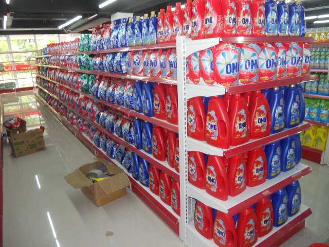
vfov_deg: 51.4
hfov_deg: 65.3
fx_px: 257
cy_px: 124
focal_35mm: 27
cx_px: 164
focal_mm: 4.9
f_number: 3.2
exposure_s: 1/25
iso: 200
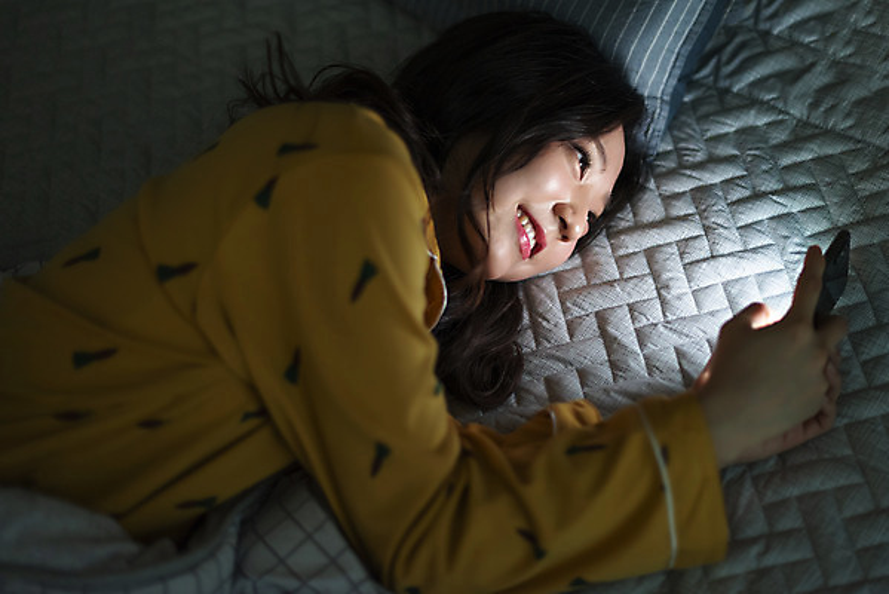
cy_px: 297
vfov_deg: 27.0
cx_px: 444
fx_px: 1235
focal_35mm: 50
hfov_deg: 39.6
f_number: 1.4
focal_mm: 50
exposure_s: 1/100
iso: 1000
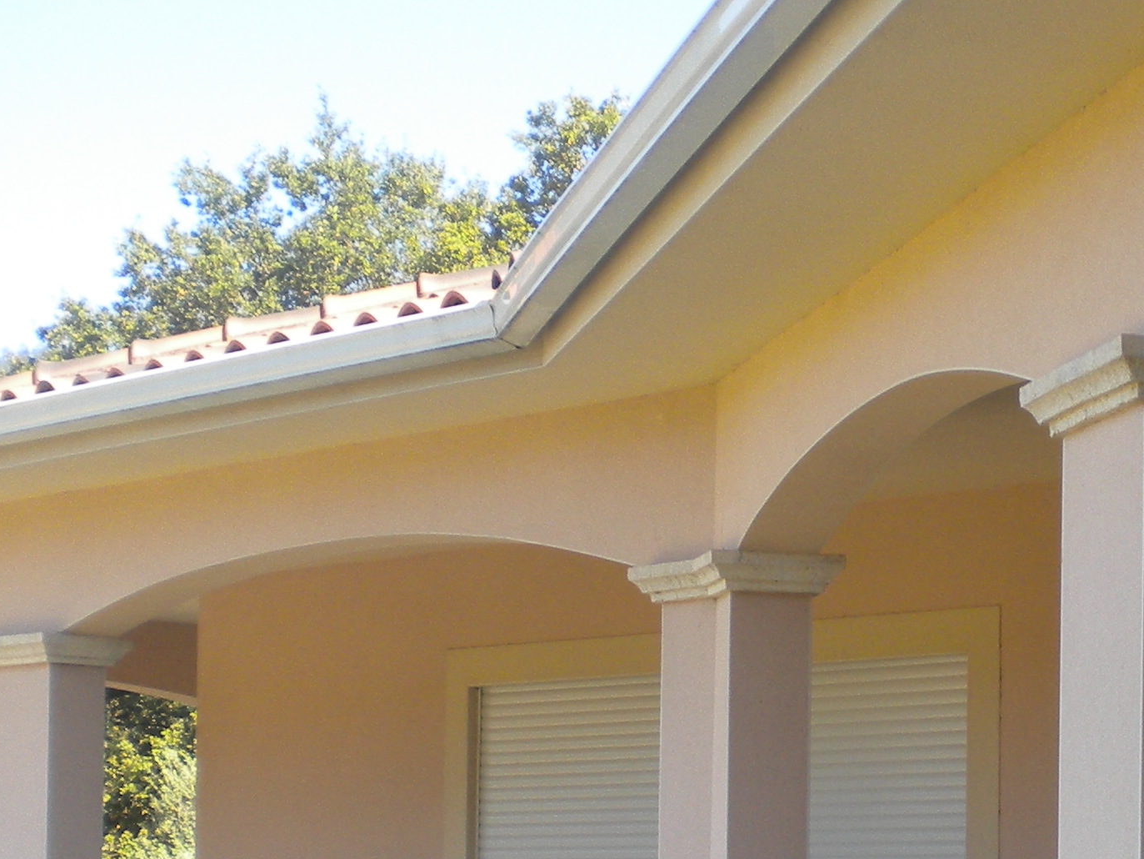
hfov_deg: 20.6
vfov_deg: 15.5
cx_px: 1037
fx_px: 3074
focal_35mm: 93
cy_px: 953
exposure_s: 1/139
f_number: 4.6
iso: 80
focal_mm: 6.3
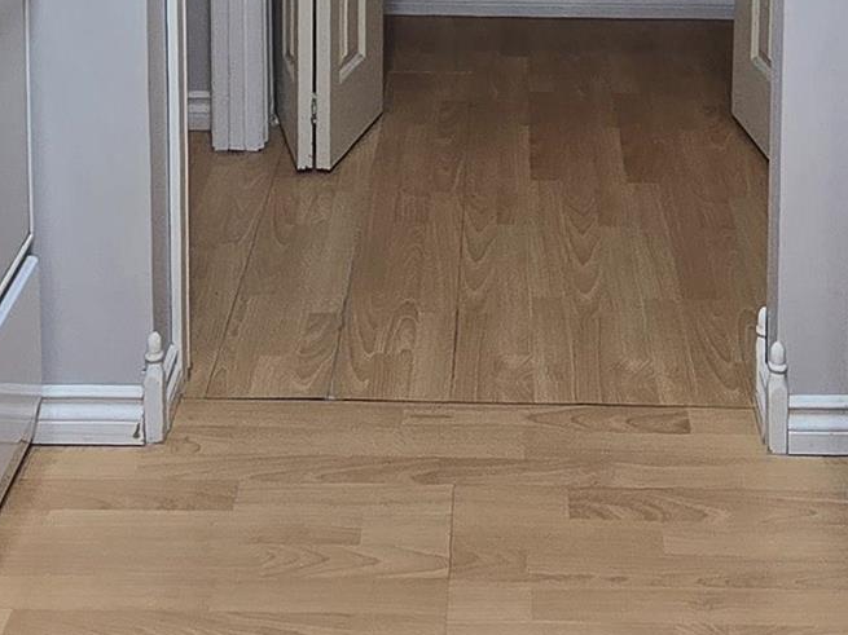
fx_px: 1494
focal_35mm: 61
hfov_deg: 31.6
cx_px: 497
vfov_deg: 19.3
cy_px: -446
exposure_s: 1/120
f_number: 2.2
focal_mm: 2.2
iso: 80
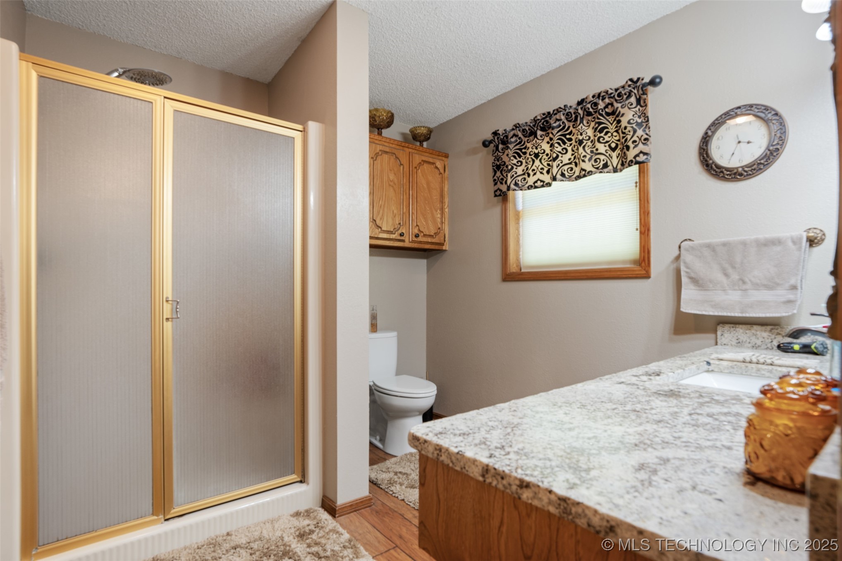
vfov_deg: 70.1
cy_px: 280
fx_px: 400
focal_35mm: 17
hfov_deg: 92.9
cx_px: 421
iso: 250
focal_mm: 17.1
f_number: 9
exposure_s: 1.3
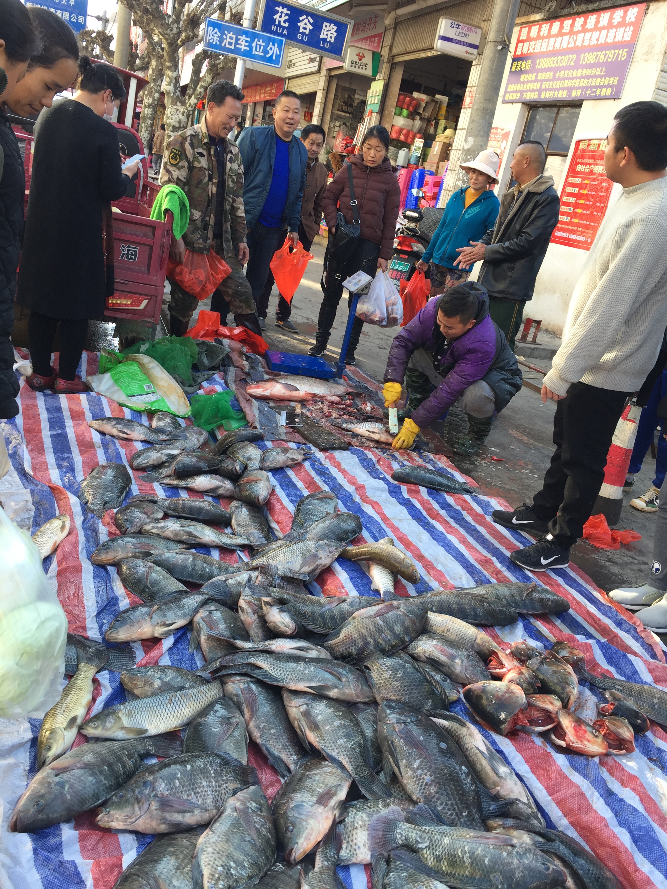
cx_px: 334
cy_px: 444
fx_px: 745
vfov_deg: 61.7
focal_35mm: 29
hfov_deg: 48.2
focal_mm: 4.15
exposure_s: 1/106
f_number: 2.2
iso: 32
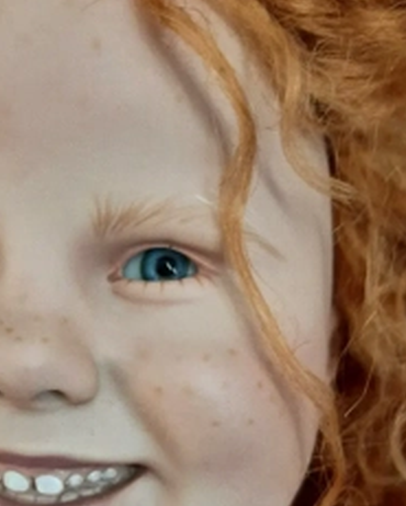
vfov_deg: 40.4
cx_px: 108
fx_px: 660
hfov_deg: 33.6
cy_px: 401
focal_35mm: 44
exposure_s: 1/25
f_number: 1.7
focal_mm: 3.93
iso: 250
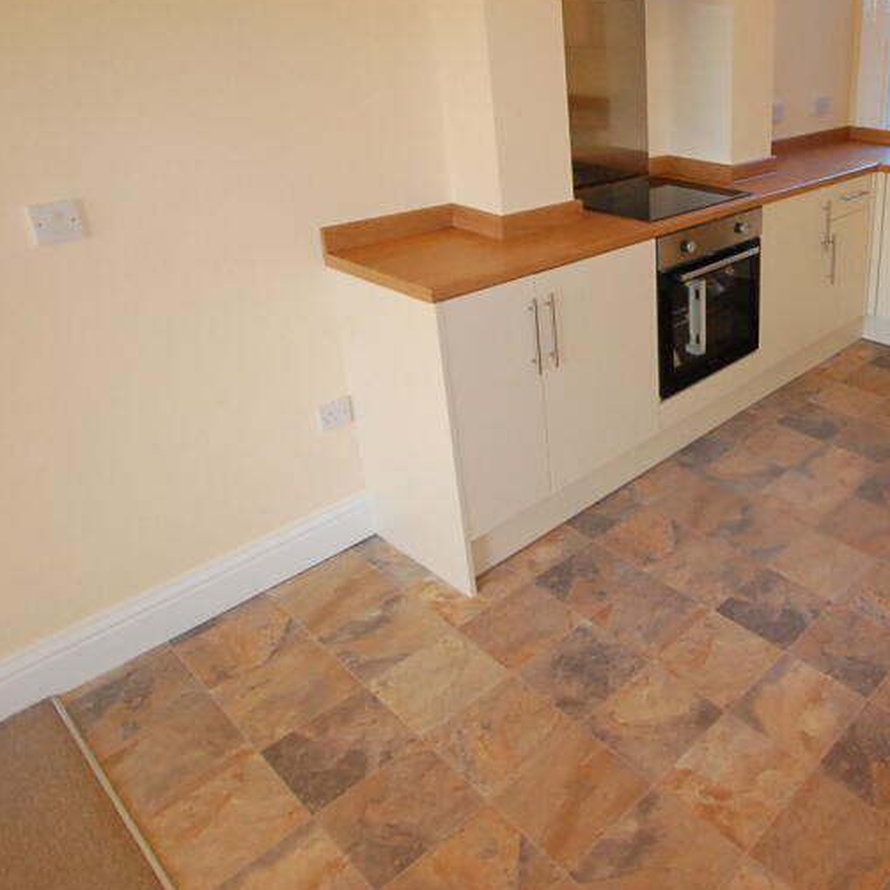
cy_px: 295
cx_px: 762
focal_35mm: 26
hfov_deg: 54.8
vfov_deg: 59.5
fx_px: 756
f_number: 4
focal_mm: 10
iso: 1600
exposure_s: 1/250
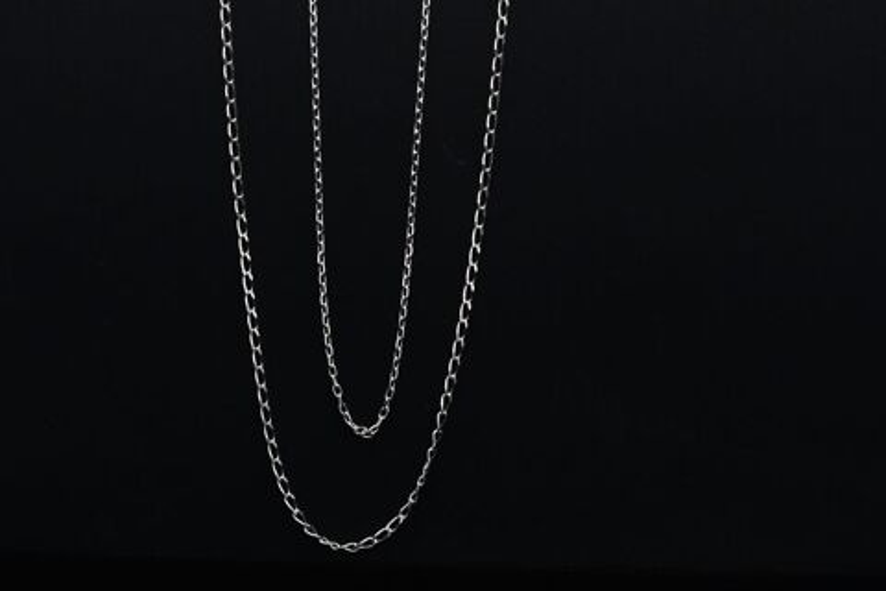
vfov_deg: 8.7
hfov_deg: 13.1
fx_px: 3864
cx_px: 443
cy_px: 296
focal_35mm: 157
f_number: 20
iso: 1000
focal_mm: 105
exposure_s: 1/25
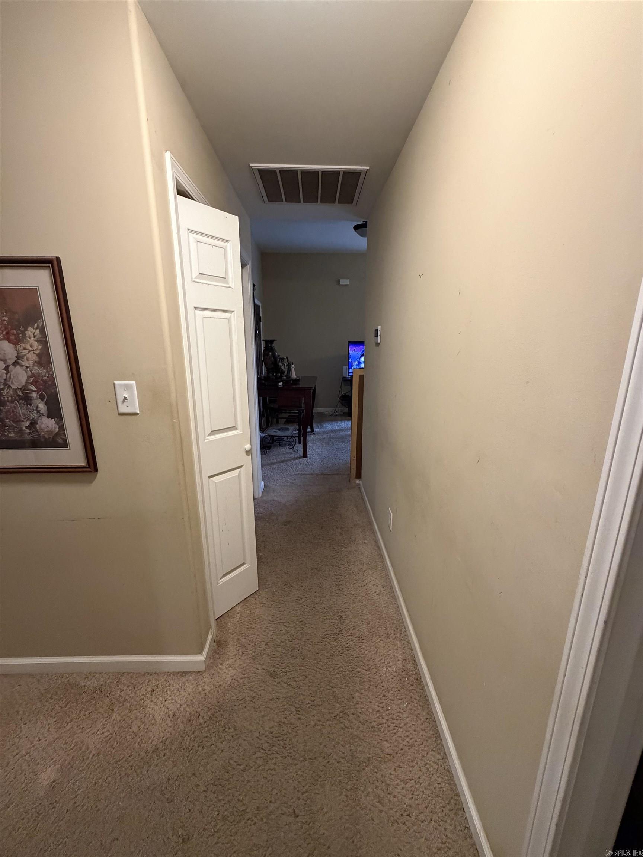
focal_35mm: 14
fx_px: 347
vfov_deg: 102.1
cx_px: 322
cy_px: 428
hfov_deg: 85.7
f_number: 2.2
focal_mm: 2.22
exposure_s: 1/60
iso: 640
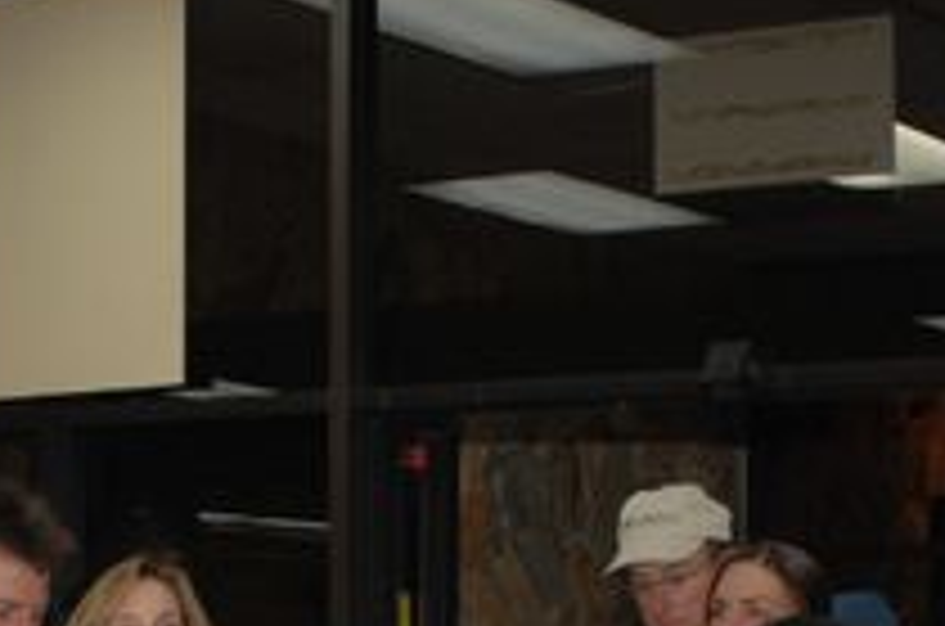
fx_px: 3352
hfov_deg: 16.0
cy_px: 835
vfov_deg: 10.4
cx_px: 446
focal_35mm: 128
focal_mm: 28
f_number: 3.5
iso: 400
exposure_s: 1/125
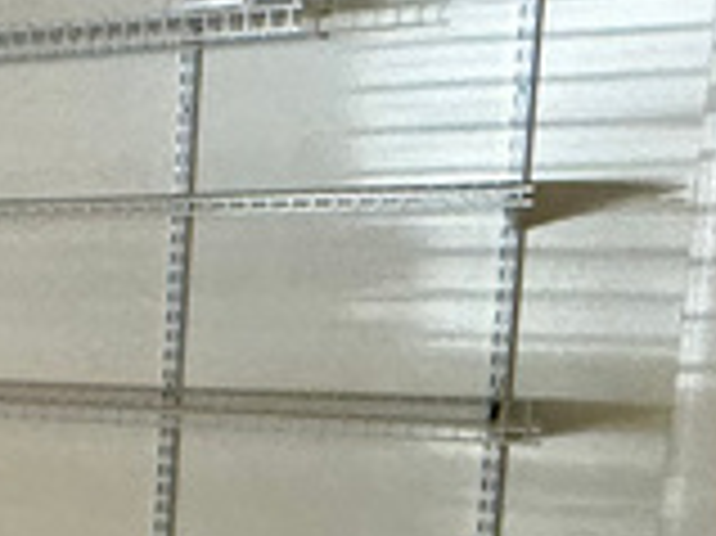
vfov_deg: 16.2
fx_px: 1860
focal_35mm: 90
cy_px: 491
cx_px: -991
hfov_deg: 14.5
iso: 320
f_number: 2.2
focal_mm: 2.22
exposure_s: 1/60
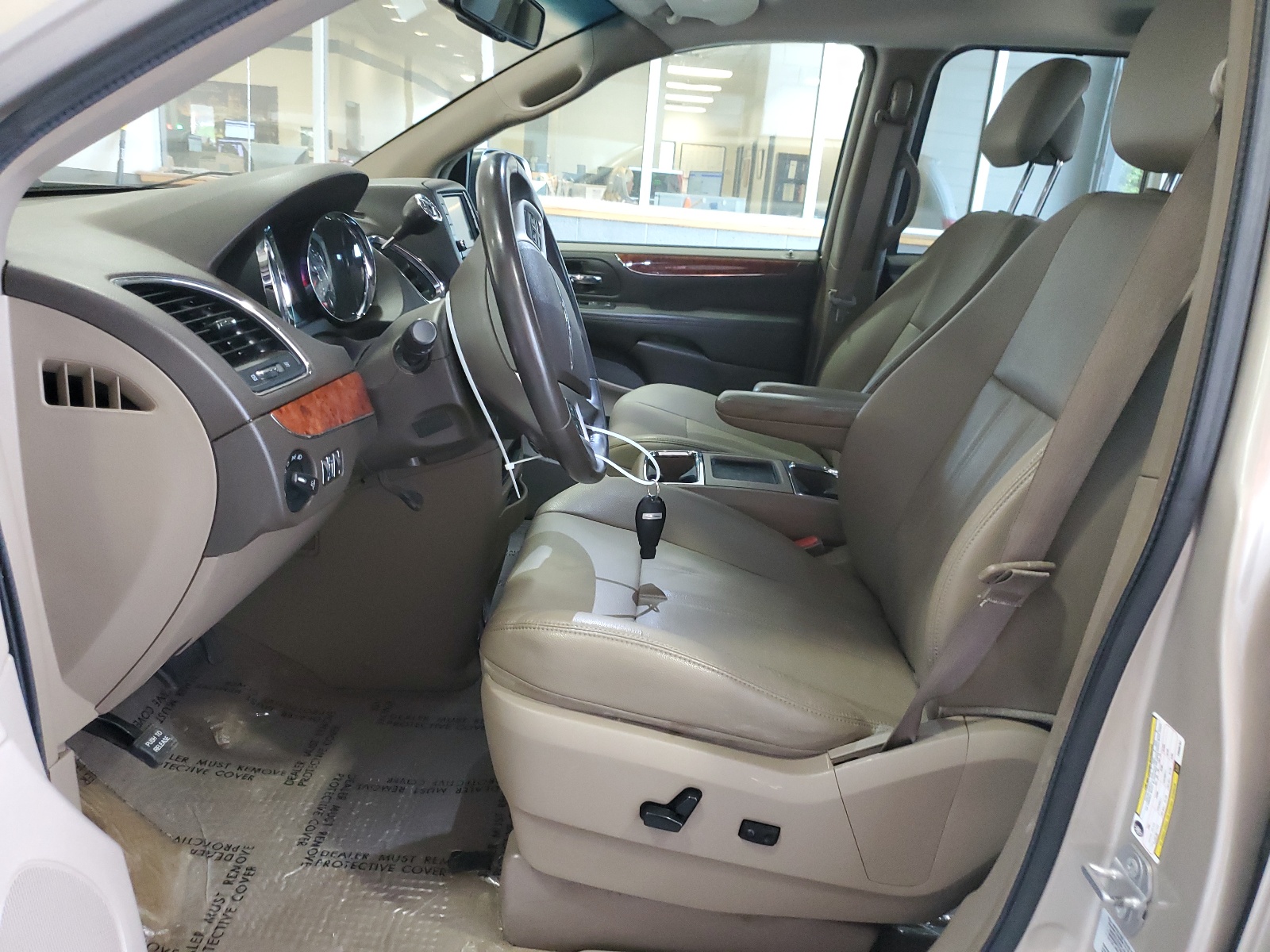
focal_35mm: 26
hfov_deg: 67.3
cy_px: 476
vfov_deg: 53.1
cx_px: 635
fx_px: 954
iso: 336
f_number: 1.5
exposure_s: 1/60.2
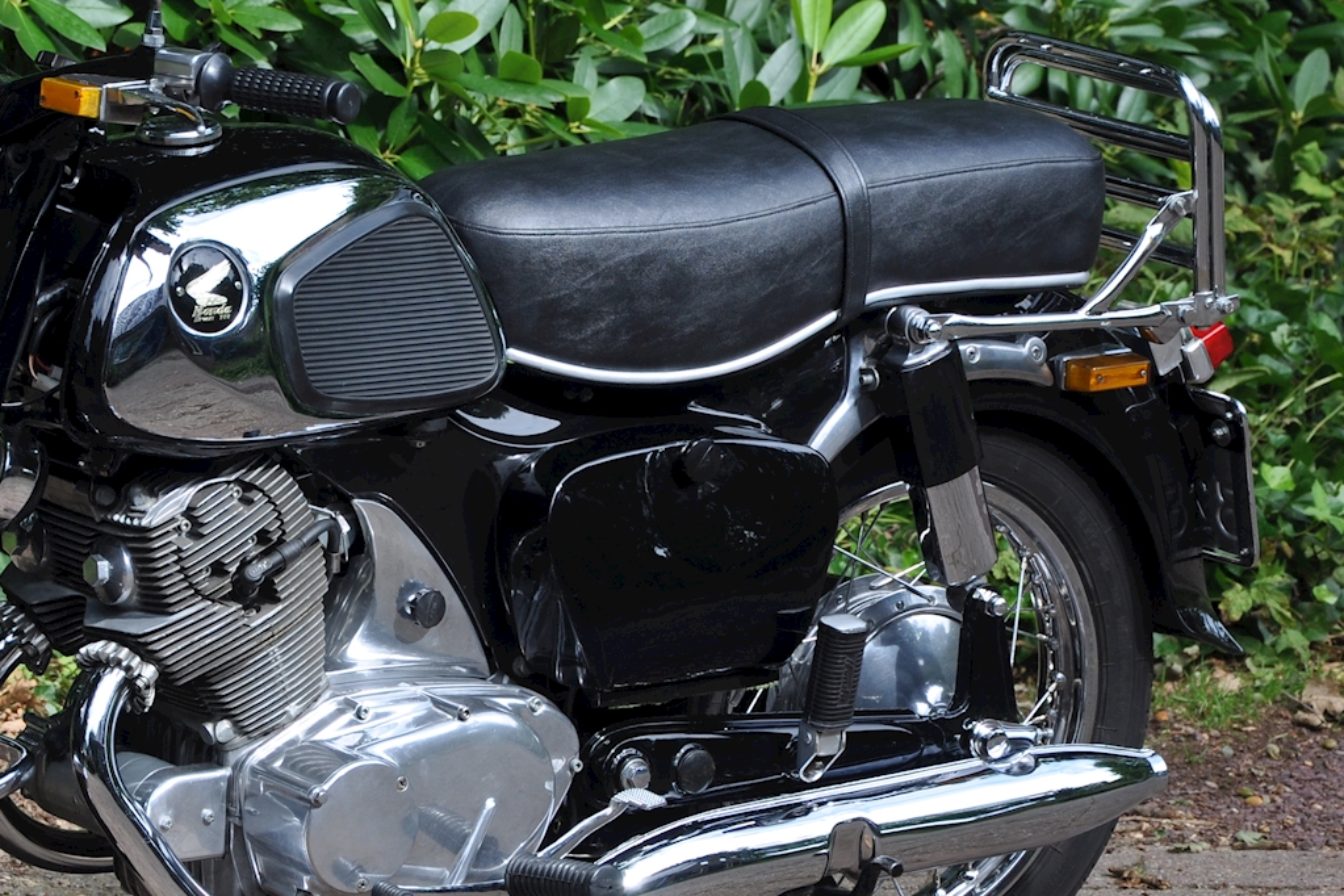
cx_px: 327
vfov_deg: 6.5
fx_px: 7874
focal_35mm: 211
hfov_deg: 9.7
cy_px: 545
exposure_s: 1/250
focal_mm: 75
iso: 200
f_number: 8
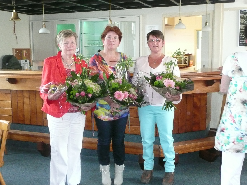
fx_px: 307
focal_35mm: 43
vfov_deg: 33.6
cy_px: 92
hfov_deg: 43.9
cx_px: 124
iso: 640
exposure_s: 1/30
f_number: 4
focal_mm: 7
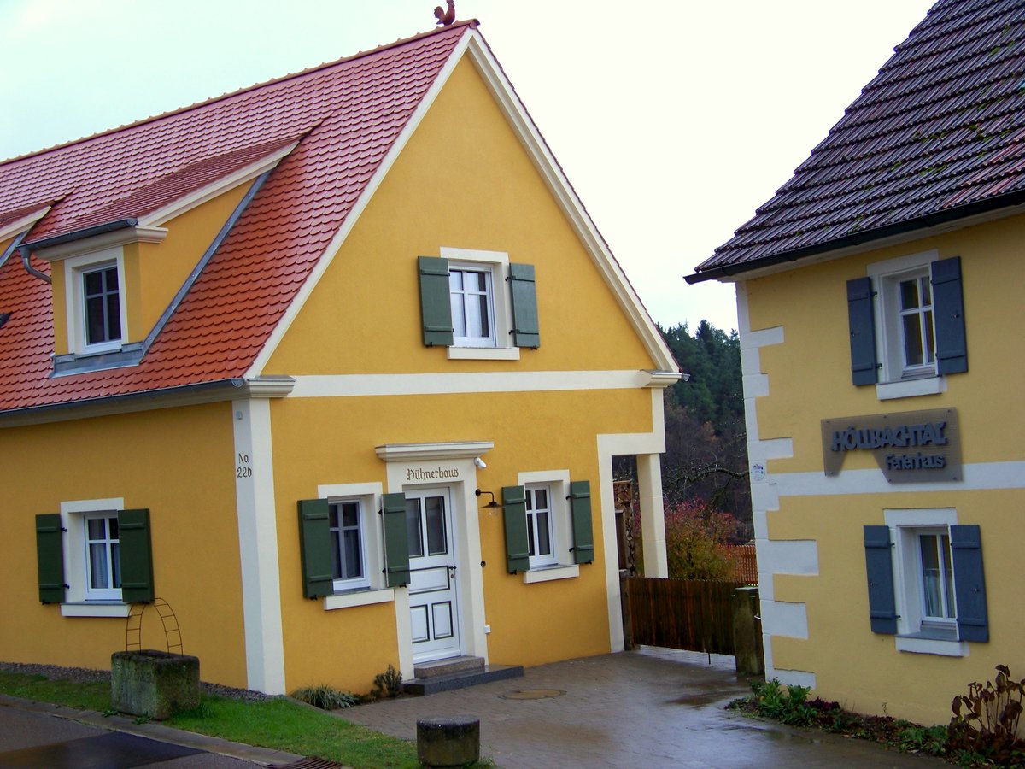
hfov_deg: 34.9
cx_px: 512
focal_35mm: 55
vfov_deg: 26.6
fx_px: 1629
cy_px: 384
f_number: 3.2
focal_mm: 9.36
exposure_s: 1/50
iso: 64
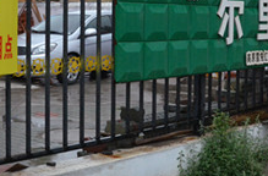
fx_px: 549
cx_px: 94
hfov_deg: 27.3
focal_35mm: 74
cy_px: 21
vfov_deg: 18.0
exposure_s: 1/320
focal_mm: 18
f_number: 9
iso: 2000
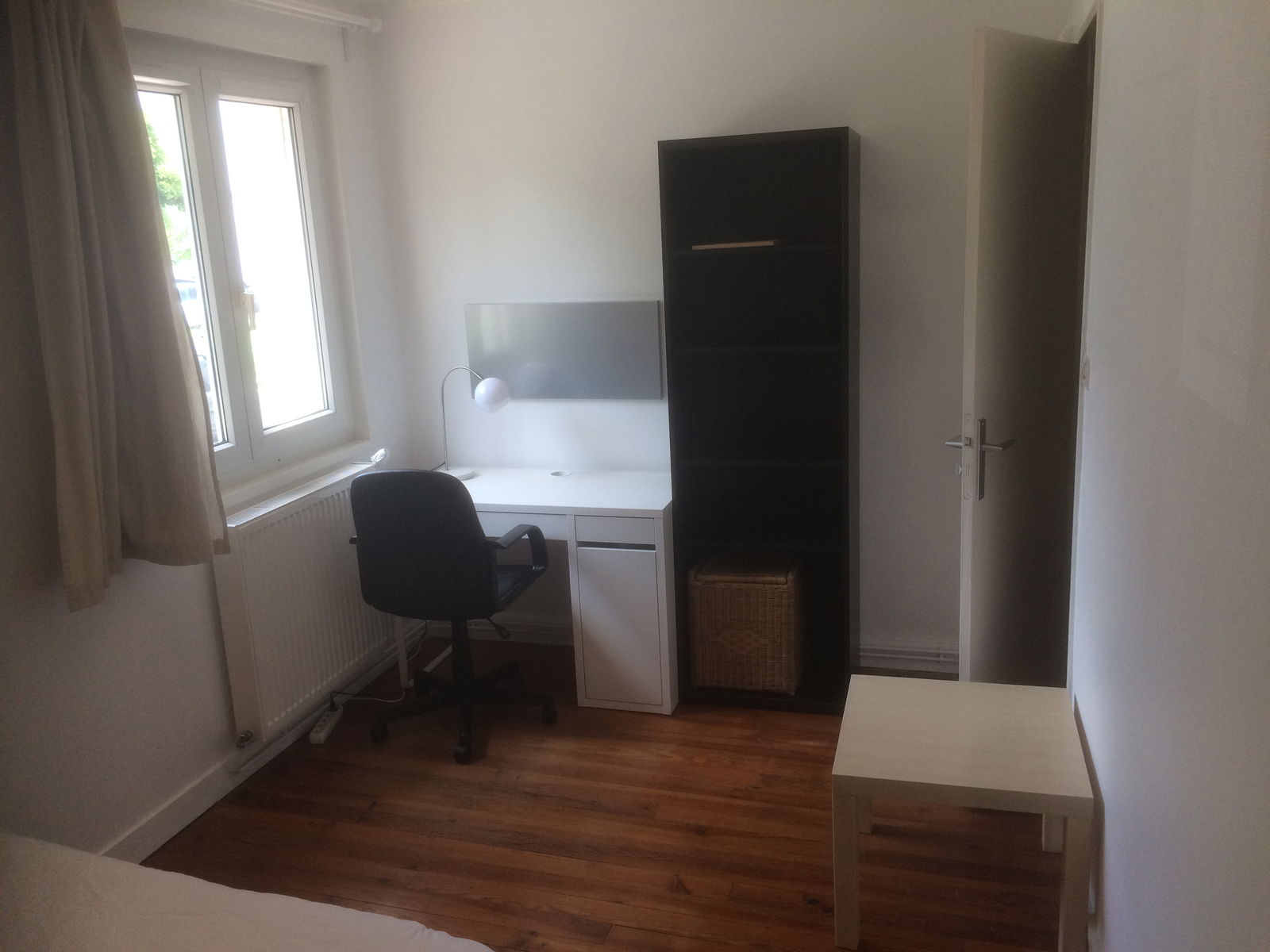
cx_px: 635
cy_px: 476
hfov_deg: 61.7
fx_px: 1064
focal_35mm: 29
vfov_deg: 48.2
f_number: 2.2
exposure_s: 1/100
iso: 64
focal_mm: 4.15
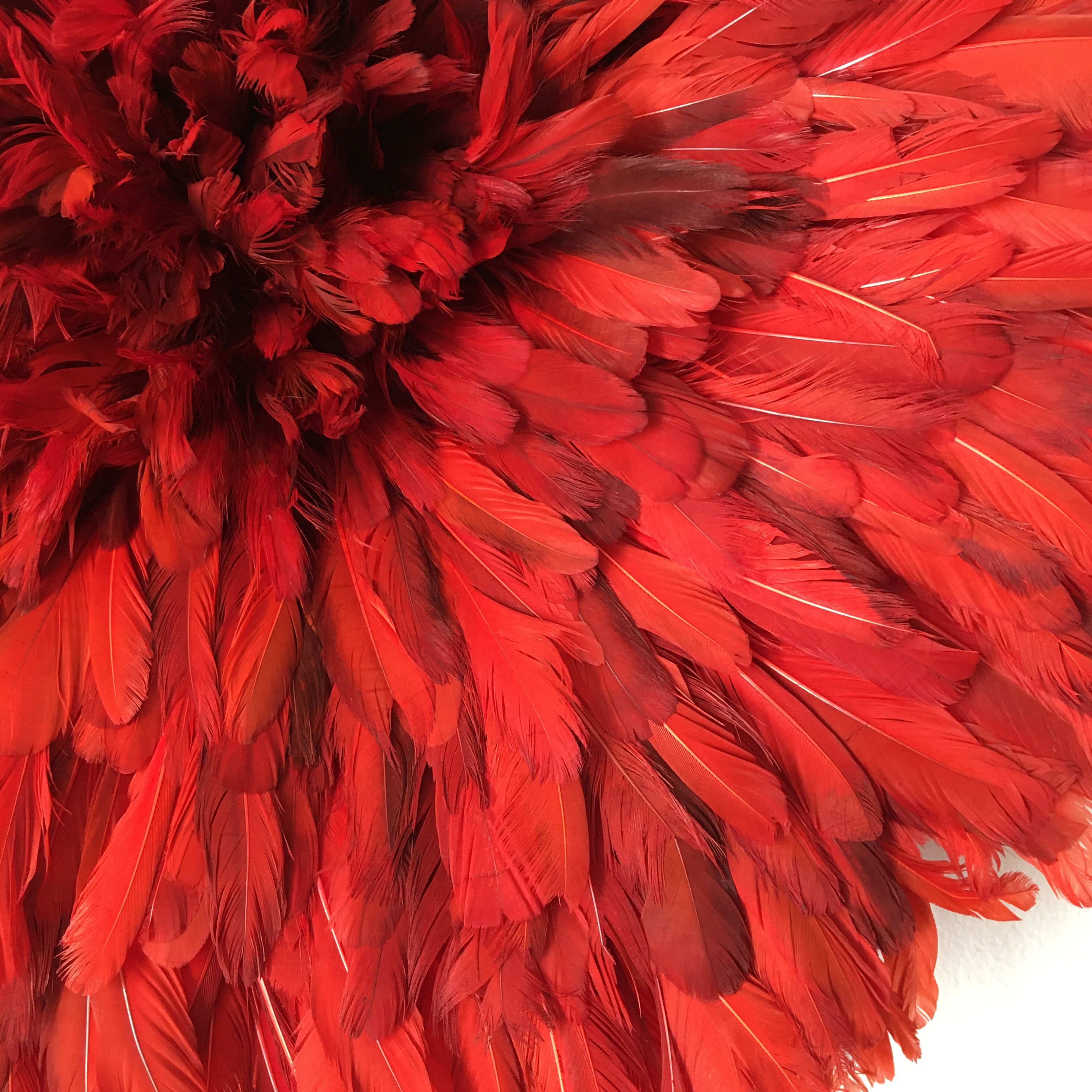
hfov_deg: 47.2
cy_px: 571
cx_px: 558
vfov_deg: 47.2
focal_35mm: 35
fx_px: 1249
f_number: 2.2
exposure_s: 1/33
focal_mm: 4.15
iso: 50
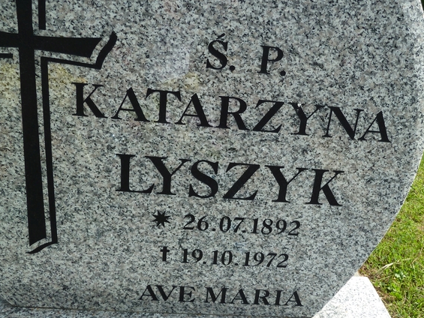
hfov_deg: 53.8
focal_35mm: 34
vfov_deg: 41.8
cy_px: 167
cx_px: 239
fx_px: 417
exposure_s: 1/250
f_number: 4
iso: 80
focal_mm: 5
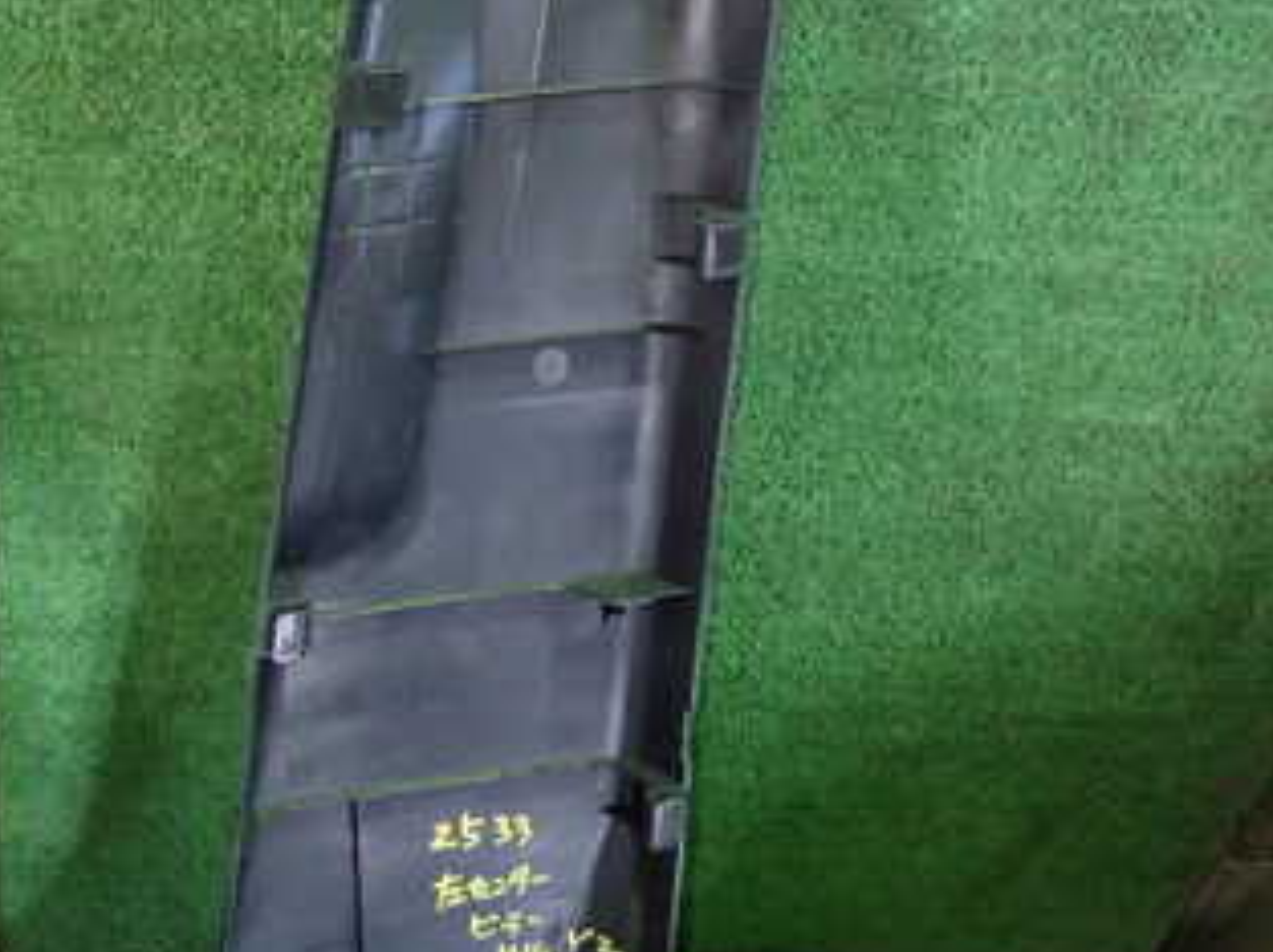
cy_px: 618
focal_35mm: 48
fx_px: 1763
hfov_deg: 38.0
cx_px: 224
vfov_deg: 30.0
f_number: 2
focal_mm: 4.5
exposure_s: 1/30
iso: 800
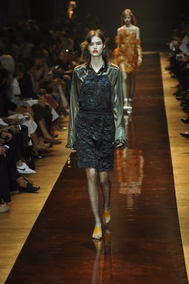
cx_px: 94
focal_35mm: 155
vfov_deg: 13.3
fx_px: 1222
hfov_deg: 8.8
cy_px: 142
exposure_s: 1/400
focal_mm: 155
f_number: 5.6
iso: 2000
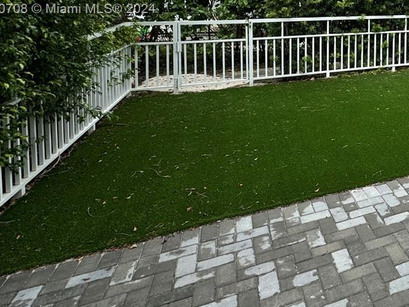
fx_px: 402
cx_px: 454
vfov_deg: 37.9
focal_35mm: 34
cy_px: 10
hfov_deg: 42.1
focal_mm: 2.22
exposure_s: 1/448
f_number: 2.2
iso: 40
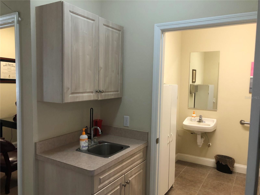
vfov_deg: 49.7
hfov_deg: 63.4
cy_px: 98
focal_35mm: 28
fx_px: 210
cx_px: 130
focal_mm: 3.99
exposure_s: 1/17
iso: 40
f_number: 1.8
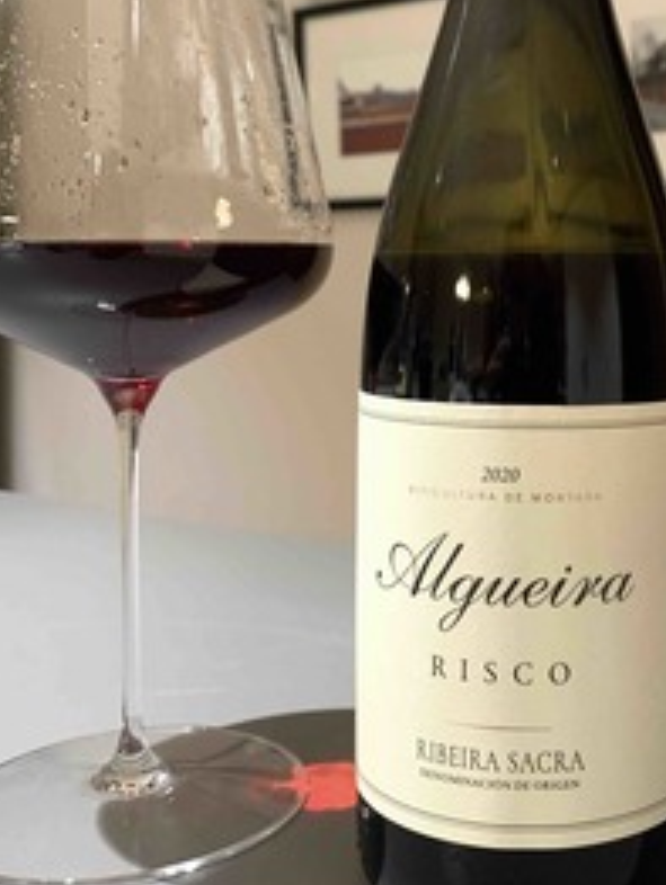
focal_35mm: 43
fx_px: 1101
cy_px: 292
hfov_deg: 32.8
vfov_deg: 43.2
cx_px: 522
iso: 320
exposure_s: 1/50
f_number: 1.8
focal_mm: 4.25
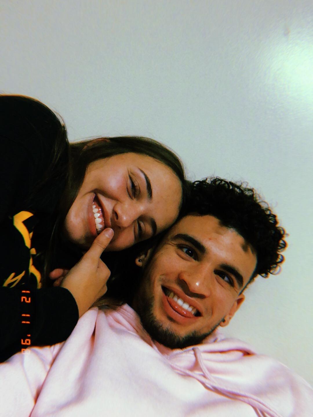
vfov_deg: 34.3
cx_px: 156
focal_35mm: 56
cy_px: 208
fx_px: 675
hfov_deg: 26.1
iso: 320
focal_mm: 2.87
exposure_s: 1/30
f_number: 2.2
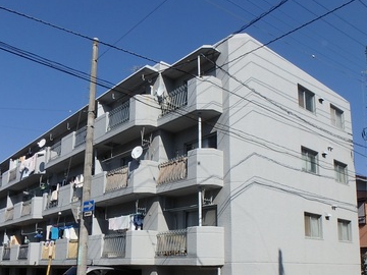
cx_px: 199
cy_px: 217
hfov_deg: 52.6
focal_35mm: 35
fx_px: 371
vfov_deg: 39.2
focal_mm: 3.7
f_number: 6
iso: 125
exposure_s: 1/800
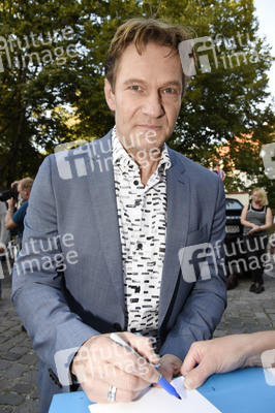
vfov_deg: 73.8
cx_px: 138
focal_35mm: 24
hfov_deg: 53.1
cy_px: 206
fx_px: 275
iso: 500
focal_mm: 24
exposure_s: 1/160
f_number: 6.3
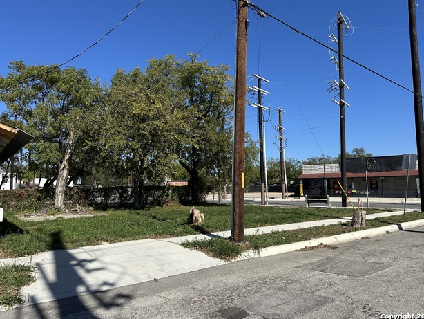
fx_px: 306
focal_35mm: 25
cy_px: 163
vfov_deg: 54.9
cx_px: 215
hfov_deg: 69.4
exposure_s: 1/5848
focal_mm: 6.86
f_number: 1.78
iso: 80
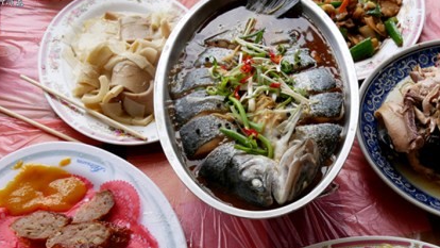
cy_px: 188
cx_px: 292
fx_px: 700
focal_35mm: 60
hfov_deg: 34.6
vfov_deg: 19.9
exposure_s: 1/200
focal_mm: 19
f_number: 5.6
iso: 320
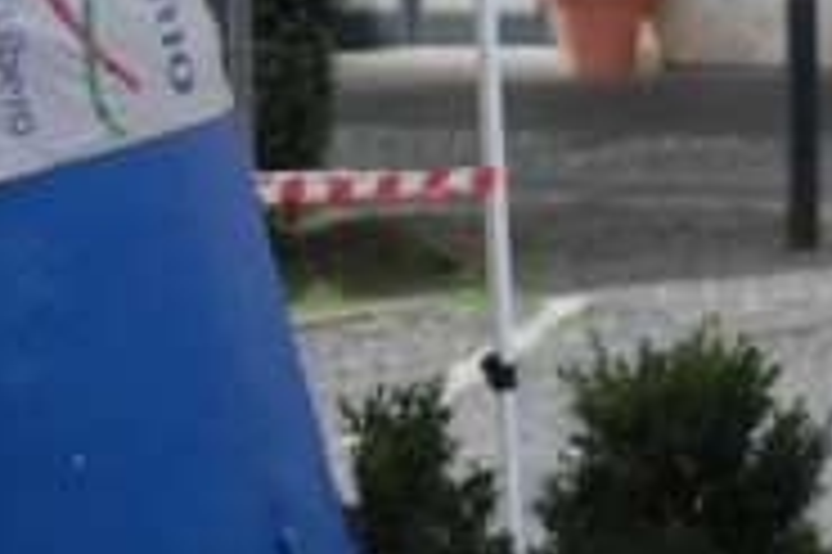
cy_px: 282
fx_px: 9005
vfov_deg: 3.5
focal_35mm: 390
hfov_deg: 5.3
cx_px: -252
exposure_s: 1/1250
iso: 1000
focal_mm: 80
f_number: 5.6
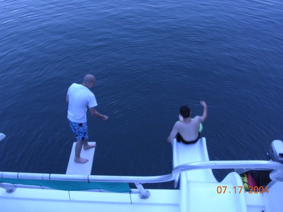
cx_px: 142
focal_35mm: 43
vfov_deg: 33.6
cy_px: 106
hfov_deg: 43.9
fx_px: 352
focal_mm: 6.6
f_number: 3
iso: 100
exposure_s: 1/70.7
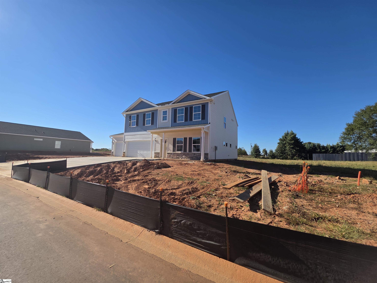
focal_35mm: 13
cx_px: 188
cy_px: 142
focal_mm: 2.2
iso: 40
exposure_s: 1/2410
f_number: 1.9
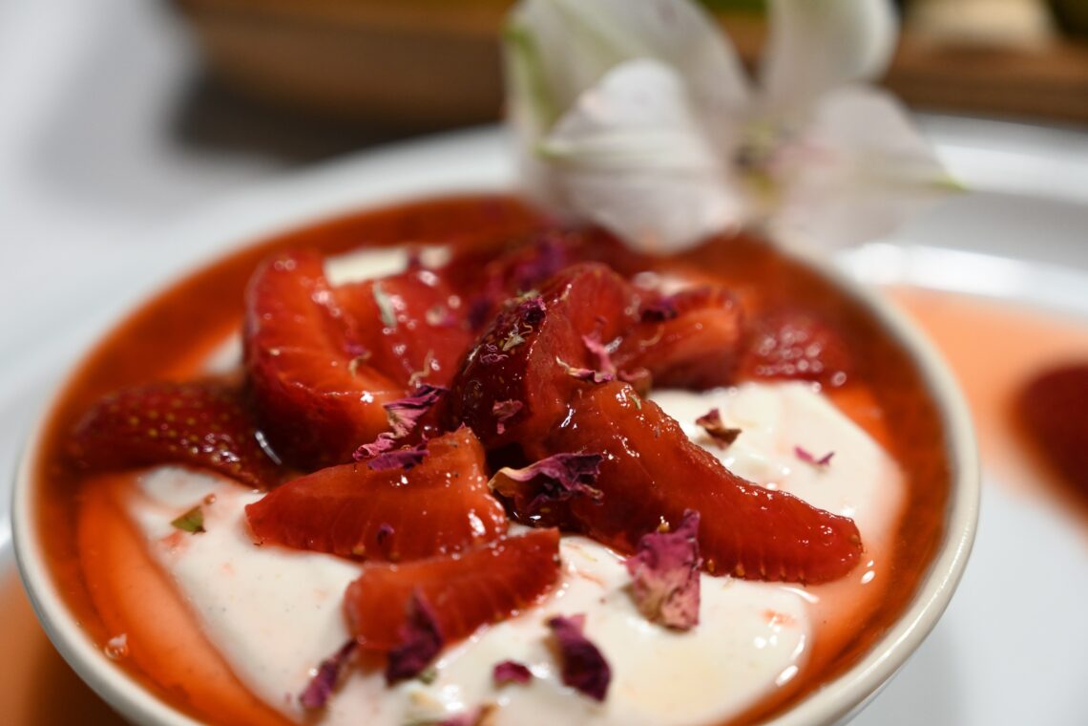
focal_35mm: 70
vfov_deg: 19.5
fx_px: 2115
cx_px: 544
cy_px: 363
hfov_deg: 28.8
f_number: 4
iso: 1800
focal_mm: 70
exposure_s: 1/50
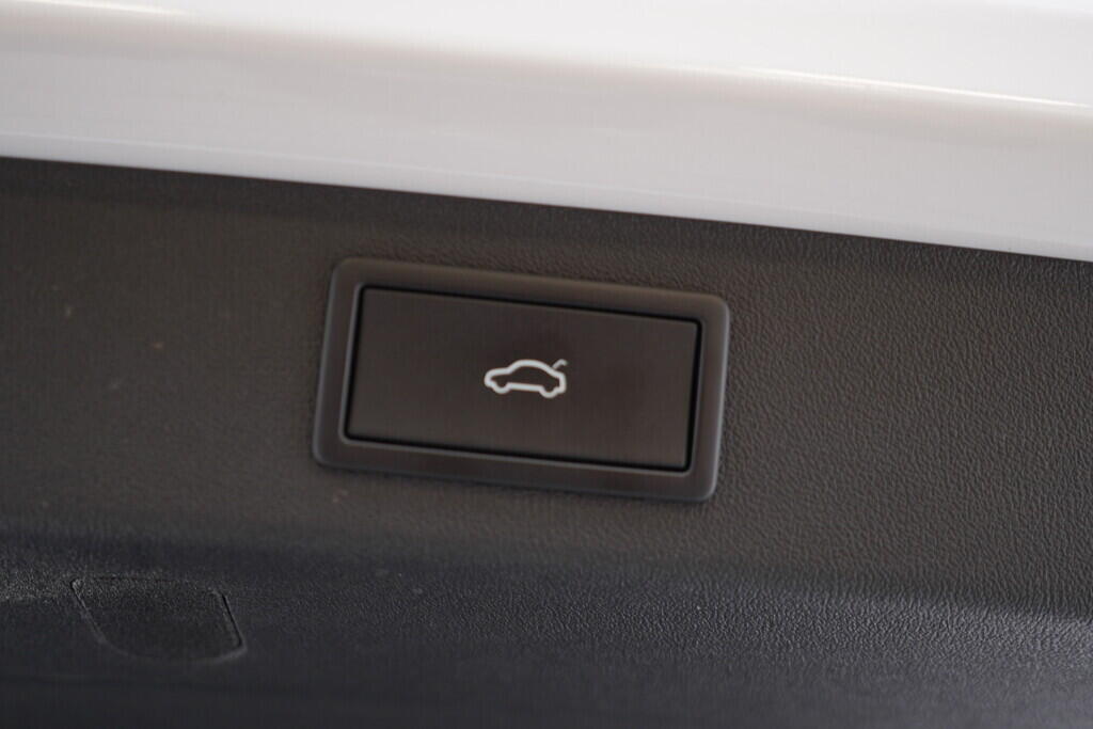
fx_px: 1093
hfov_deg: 53.1
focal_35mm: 36
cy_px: 364
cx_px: 546
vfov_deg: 36.9
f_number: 2.8
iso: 200
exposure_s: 1/40
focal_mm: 24
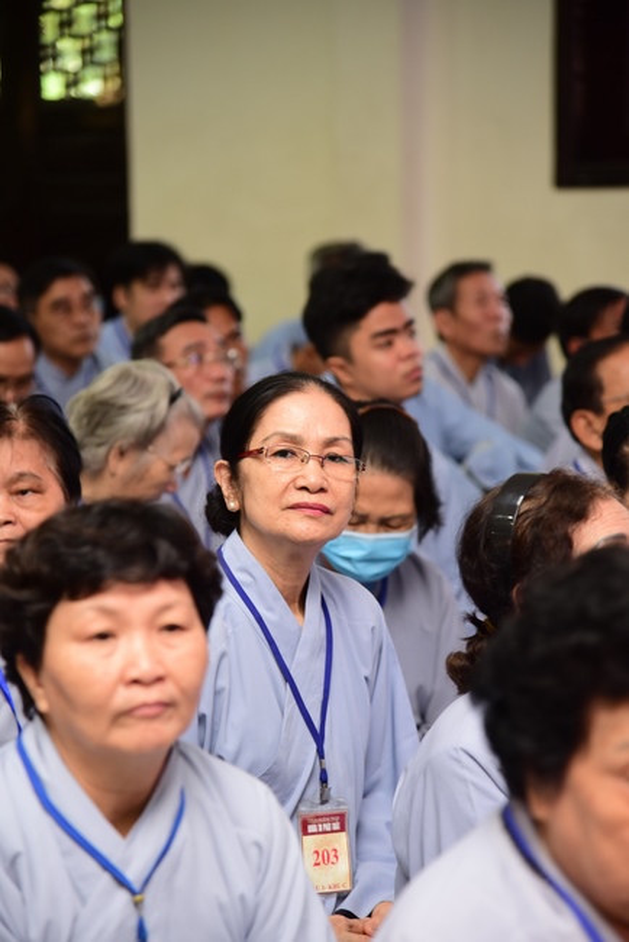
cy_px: 471
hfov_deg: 11.4
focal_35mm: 120
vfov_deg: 17.1
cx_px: 314
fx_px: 3141
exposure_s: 1/50
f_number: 4
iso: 800
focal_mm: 120
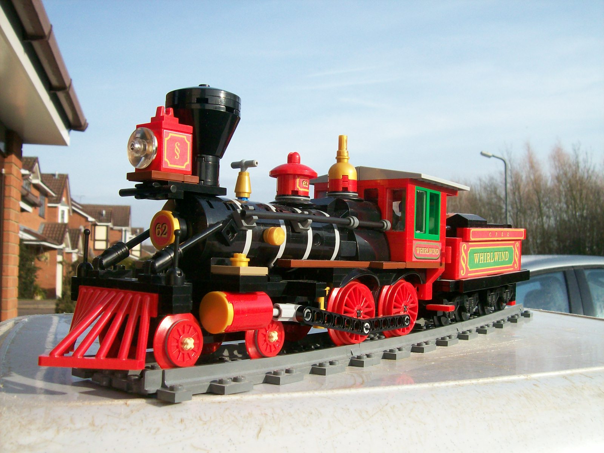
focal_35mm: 36
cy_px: 226
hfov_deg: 51.4
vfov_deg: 39.7
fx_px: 628
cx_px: 302
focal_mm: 6
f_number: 4.8
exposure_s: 1/423
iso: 80
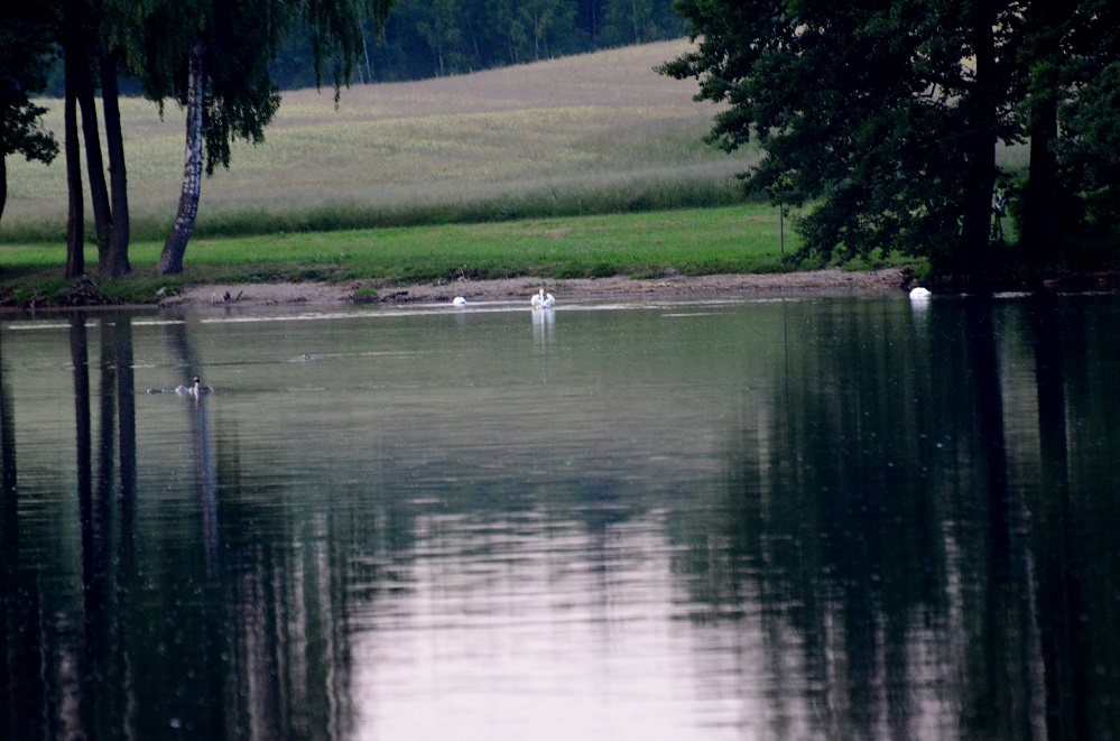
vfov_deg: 3.0
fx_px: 13967
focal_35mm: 450
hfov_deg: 4.6
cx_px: 560
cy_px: 370
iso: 3200
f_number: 5.6
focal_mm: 300
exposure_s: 1/320
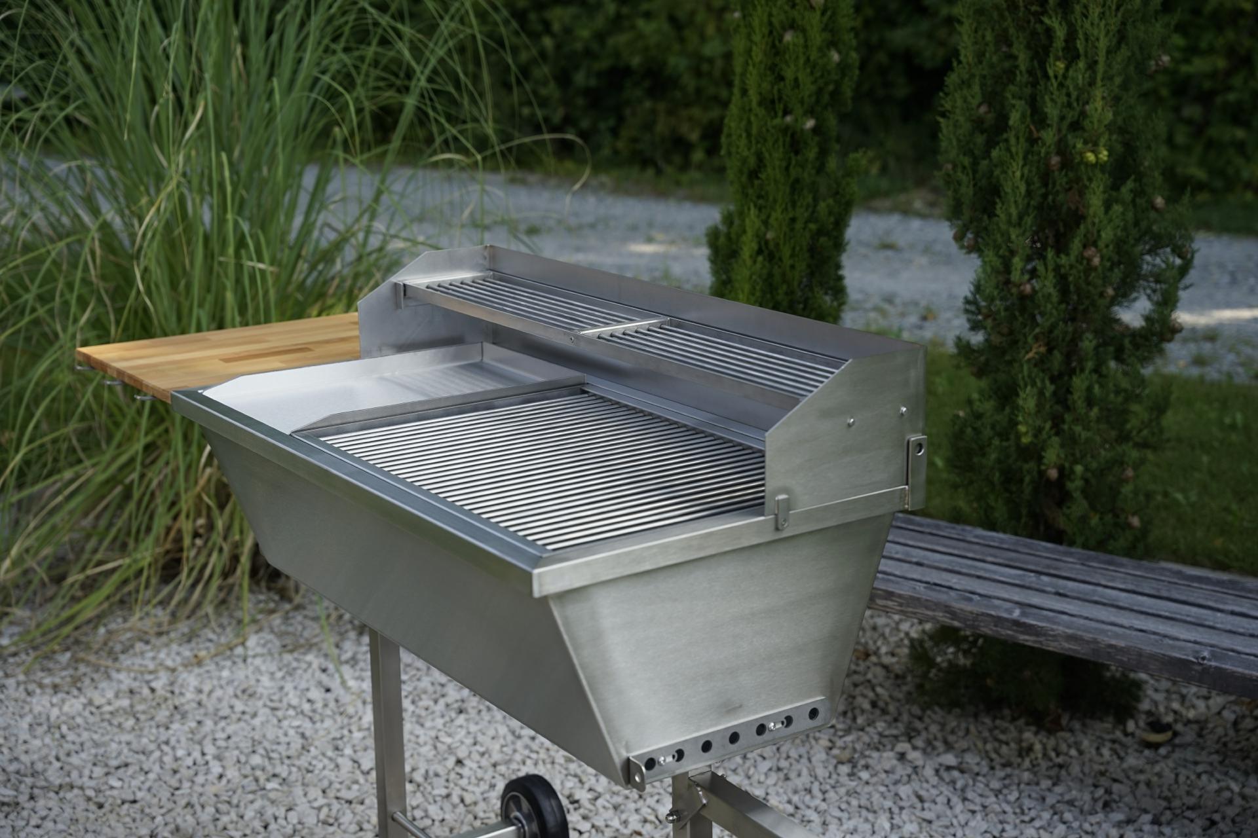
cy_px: 419
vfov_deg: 26.2
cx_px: 629
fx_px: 1803
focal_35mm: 52
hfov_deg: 38.5
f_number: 3.5
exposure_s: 1/320
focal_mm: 51.6
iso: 100
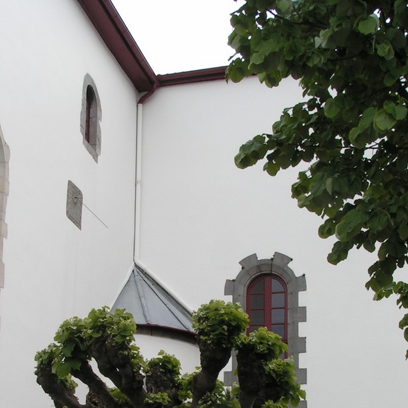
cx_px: 187
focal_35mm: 71
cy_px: 346
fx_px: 947
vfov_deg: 23.8
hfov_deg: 24.3
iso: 50
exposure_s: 1/320
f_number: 5.6
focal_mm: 7.3
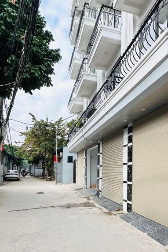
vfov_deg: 67.5
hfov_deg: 49.2
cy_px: 168
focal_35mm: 26
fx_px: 182
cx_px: 102
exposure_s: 1/796
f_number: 2.2
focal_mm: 2.22
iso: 40
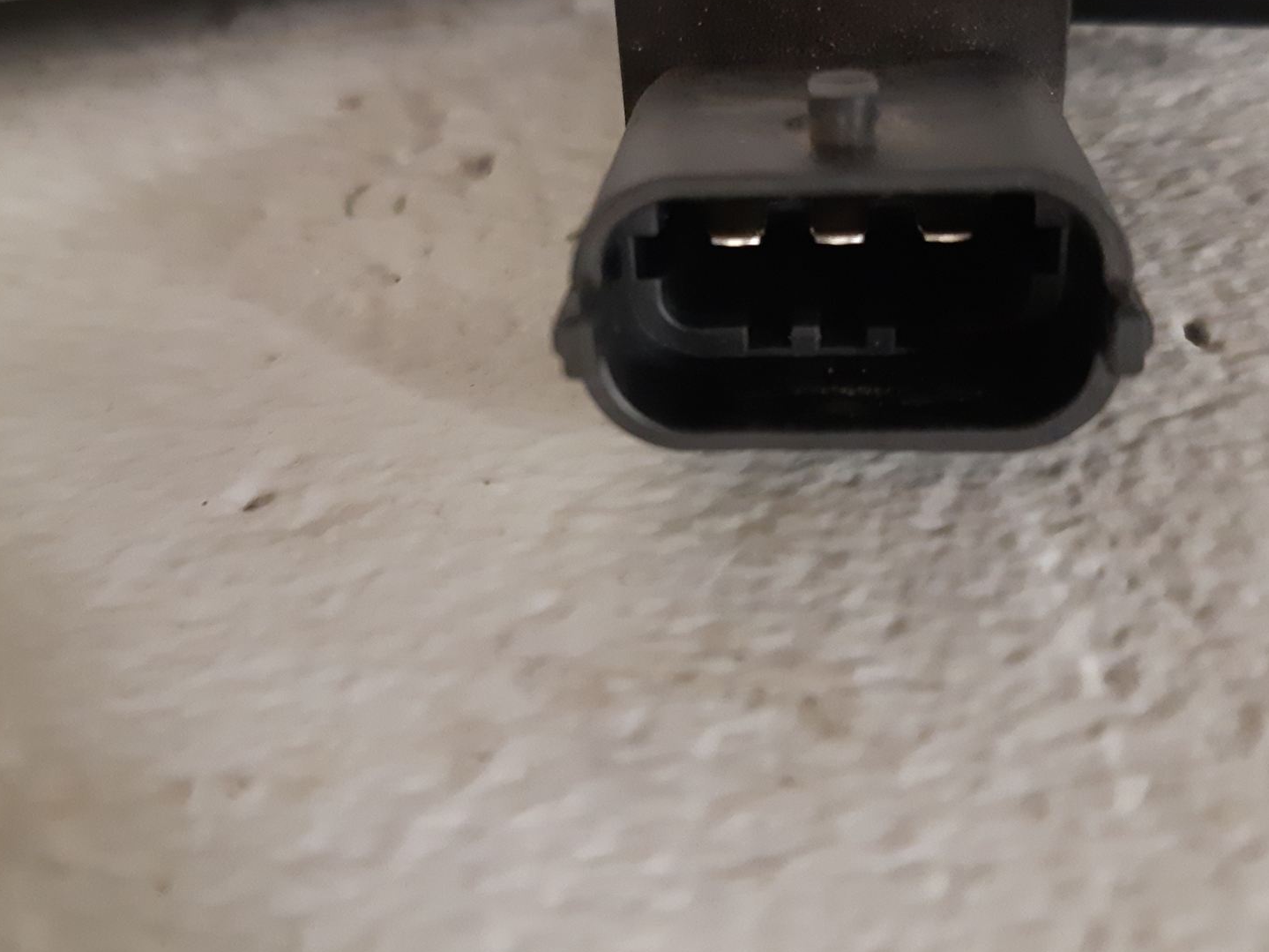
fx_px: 1356
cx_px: 682
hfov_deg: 50.1
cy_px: 369
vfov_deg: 38.5
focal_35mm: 37
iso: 400
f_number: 1.7
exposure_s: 1/25
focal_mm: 3.93
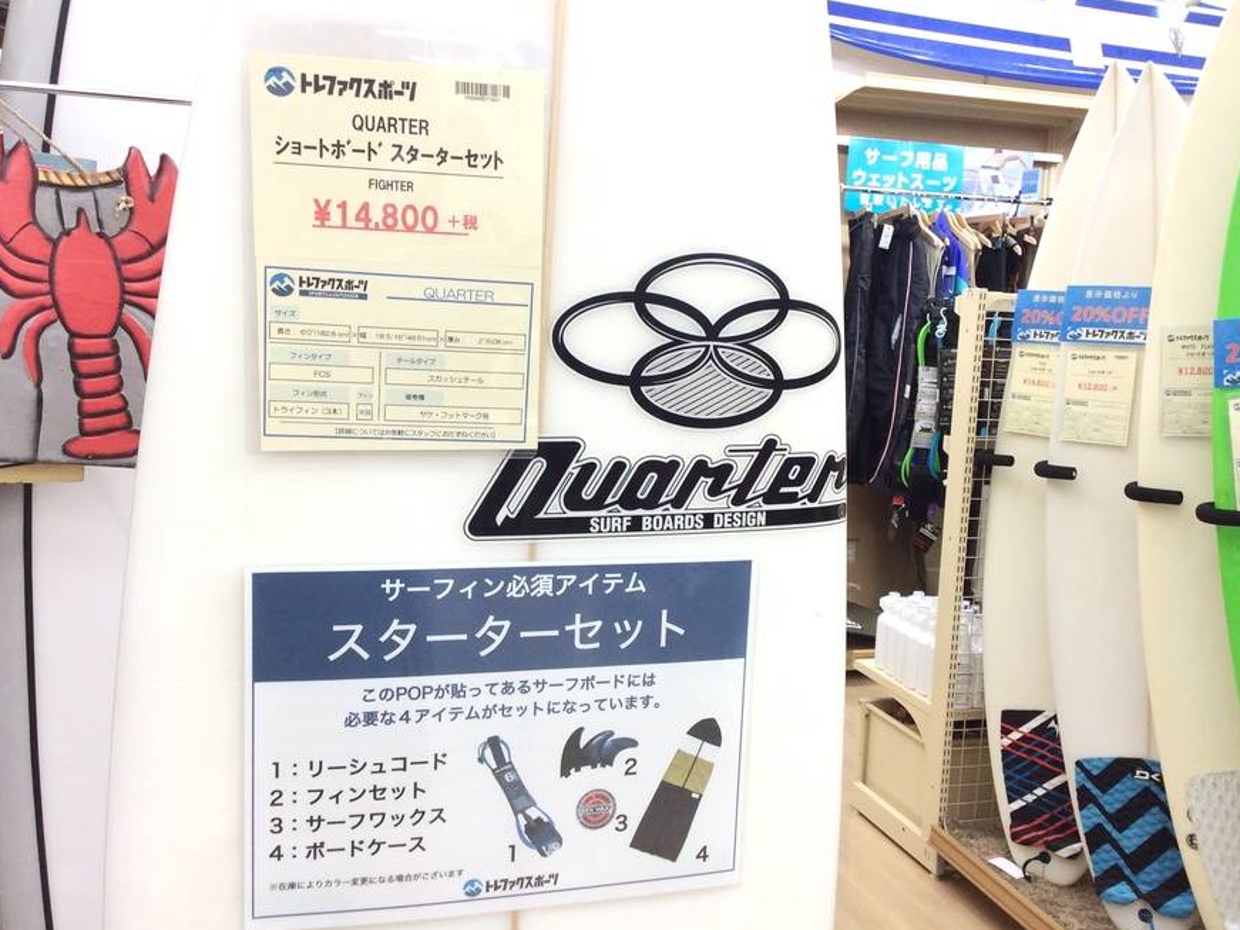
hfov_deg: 55.4
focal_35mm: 33
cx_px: 611
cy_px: 471
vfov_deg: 42.9
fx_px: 1182
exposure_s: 1/60
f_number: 2.4
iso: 50
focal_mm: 3.3
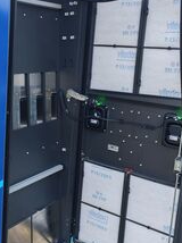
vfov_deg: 42.8
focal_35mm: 44
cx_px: 21
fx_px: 309
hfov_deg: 31.4
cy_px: 98
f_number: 2
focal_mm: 8.72
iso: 100
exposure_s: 1/101
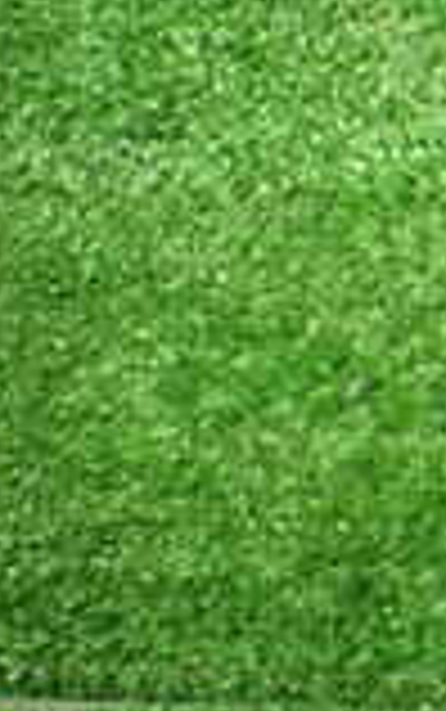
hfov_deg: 9.0
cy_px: 324
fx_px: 2349
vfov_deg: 17.2
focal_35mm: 121
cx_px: 1293
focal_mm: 5.4
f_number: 2.3
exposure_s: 1/80
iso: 800
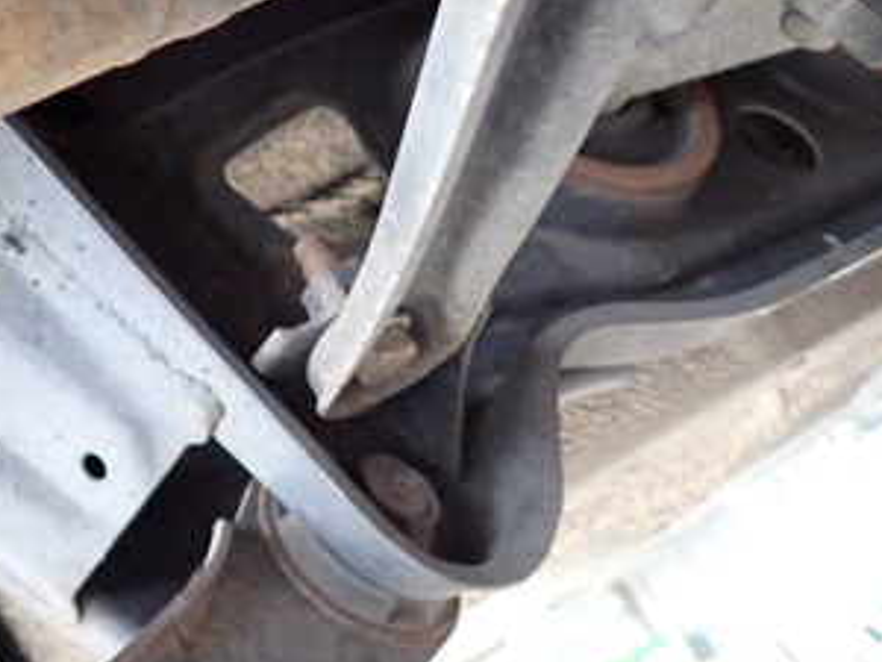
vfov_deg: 28.2
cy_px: 85
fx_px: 1274
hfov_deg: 35.5
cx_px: 59
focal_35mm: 50
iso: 640
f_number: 2
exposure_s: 1/50
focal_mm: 4.5
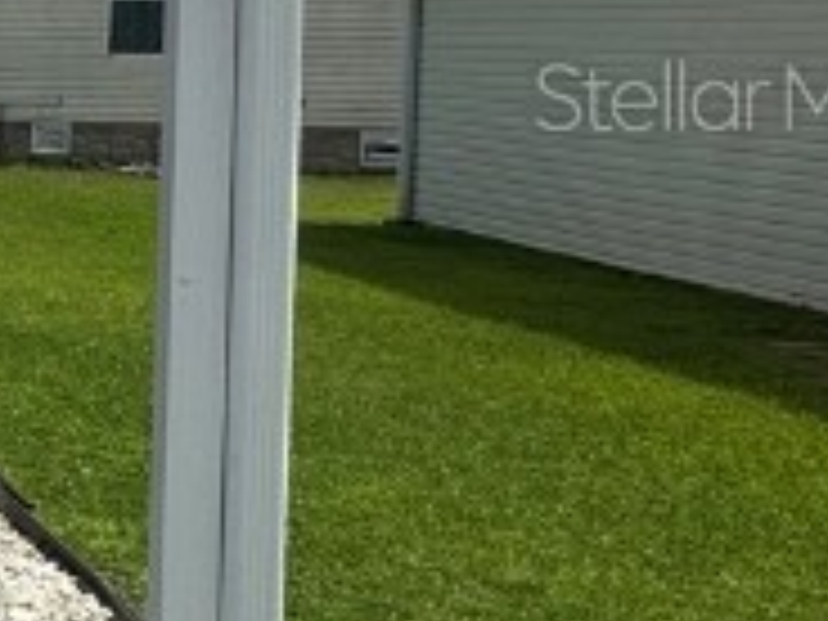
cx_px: -1346
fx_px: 1866
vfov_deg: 18.7
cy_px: 94
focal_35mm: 78
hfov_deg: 13.6
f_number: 2.2
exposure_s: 1/1667
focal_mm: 2.22
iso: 50
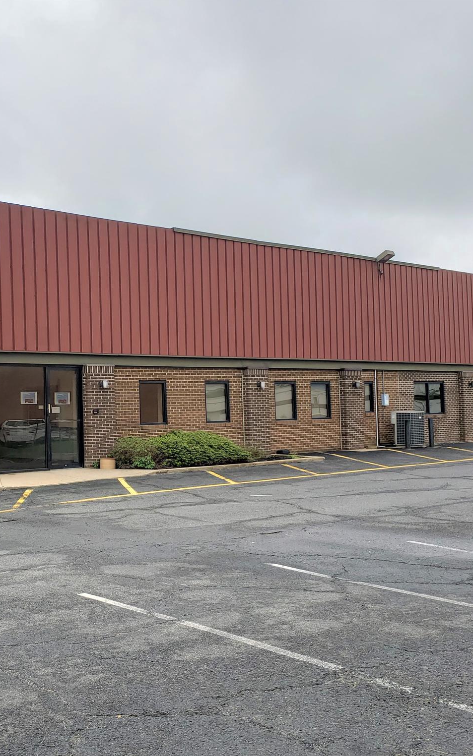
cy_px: 379
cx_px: 105
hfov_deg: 33.6
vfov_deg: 52.8
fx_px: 763
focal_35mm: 37
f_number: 2.4
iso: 50
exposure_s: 1/467
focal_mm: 4.3
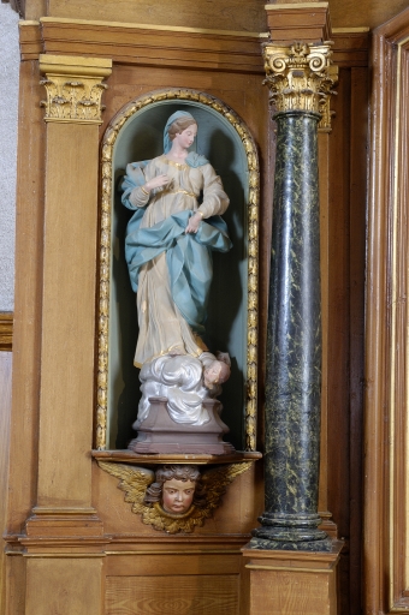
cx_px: 204
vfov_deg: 29.9
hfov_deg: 20.1
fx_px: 1153
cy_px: 308
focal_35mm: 68
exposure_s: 3
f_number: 16
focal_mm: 45
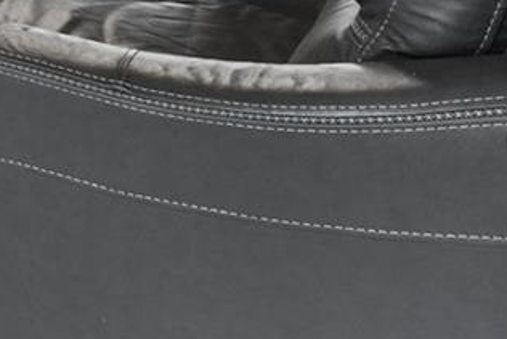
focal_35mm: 86
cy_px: -416
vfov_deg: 13.0
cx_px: -316
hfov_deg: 19.6
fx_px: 1212
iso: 400
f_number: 8
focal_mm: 17
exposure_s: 1/2
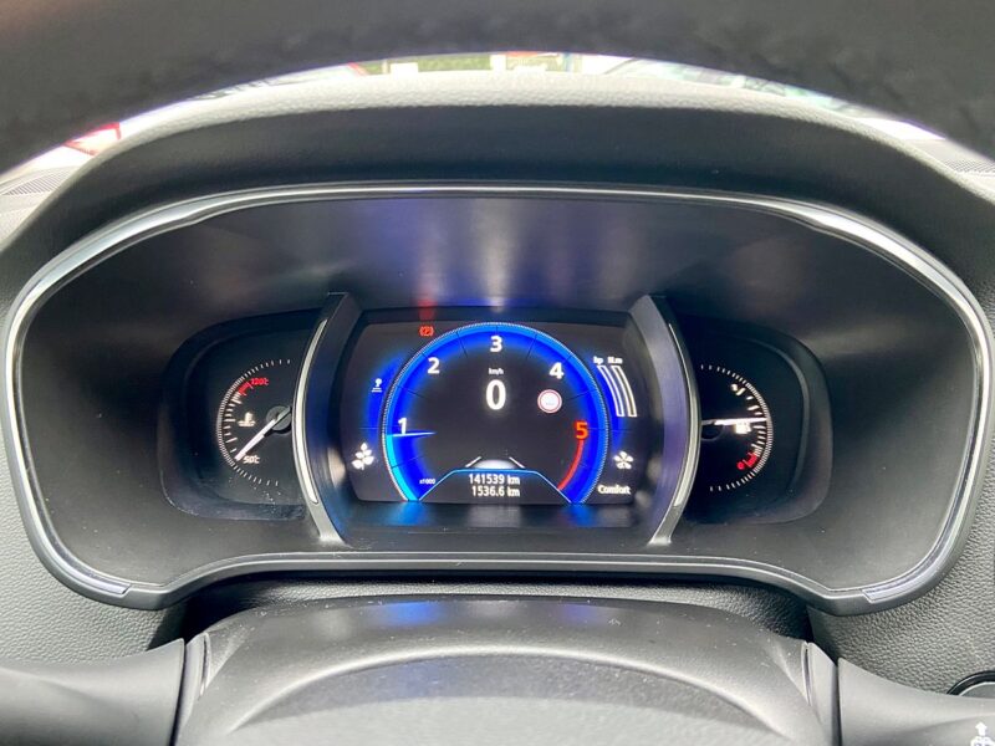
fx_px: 747
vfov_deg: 53.1
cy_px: 373
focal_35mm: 26
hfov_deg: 67.3
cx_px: 498
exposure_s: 1/40
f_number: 1.8
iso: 500
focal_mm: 4.25
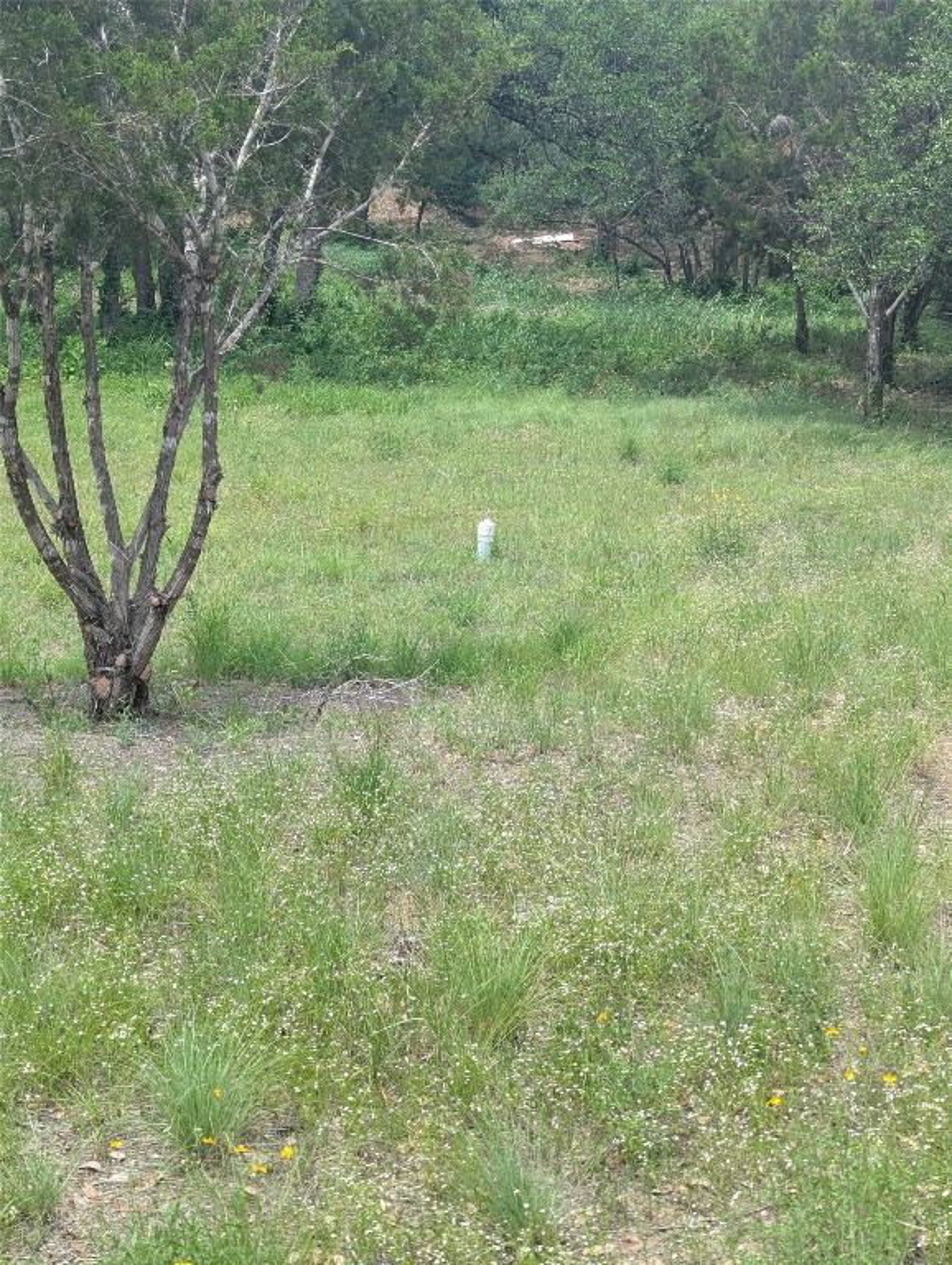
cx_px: 476
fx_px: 1756
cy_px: 632
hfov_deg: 30.3
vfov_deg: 39.6
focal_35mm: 48
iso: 58
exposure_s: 1/1027
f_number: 1.85
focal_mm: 6.81
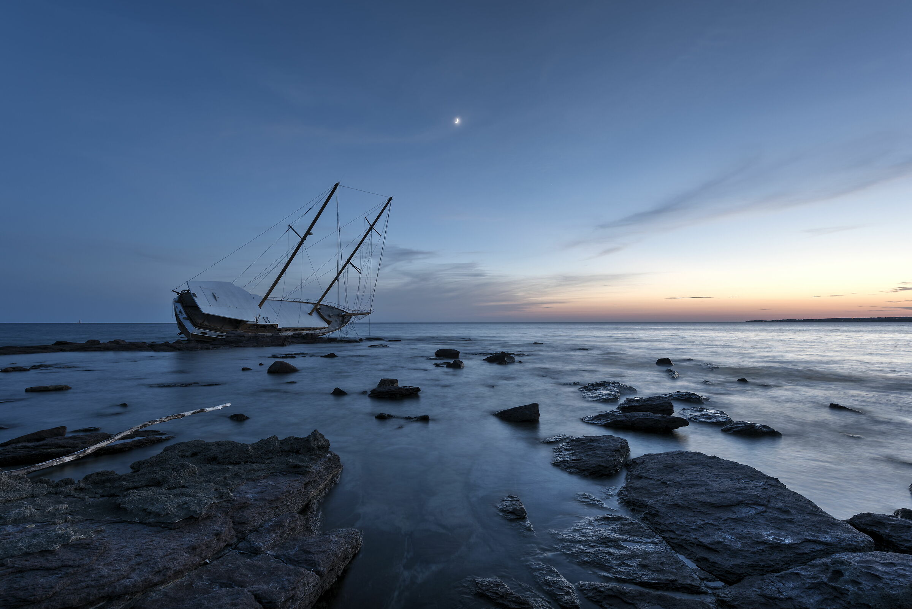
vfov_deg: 70.5
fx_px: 431
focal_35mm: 17
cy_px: 304
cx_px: 456
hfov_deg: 93.3
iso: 64
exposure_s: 2
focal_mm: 17
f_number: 7.1
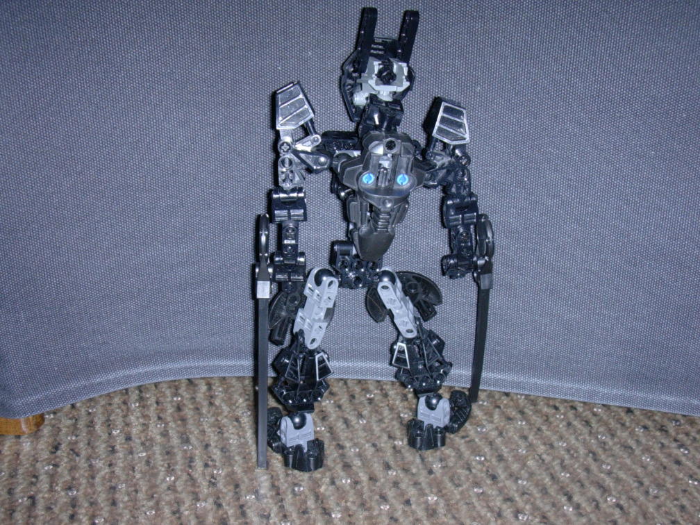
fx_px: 910
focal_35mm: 45
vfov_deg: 32.2
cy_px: 262
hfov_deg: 42.1
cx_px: 350
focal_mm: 6.7
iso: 70
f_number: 2.9
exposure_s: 1/64
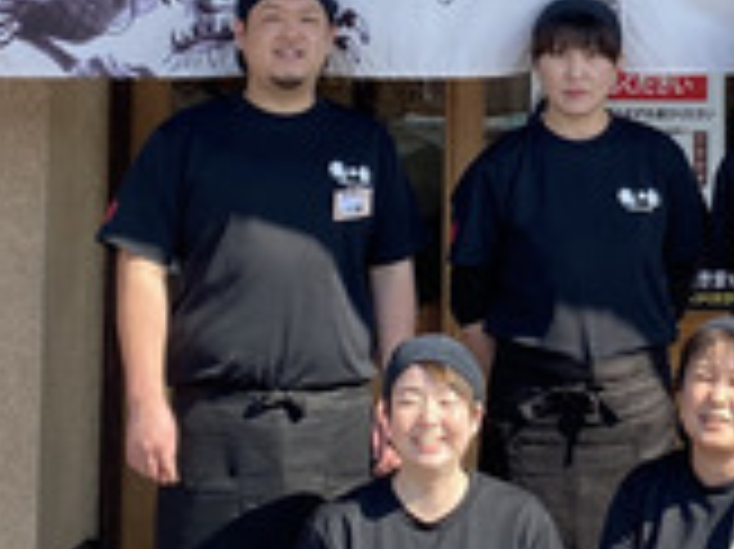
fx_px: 2161
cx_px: 554
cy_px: -9
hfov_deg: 19.1
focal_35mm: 102
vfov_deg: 14.2
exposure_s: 1/884
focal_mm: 4.25
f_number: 1.8
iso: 32
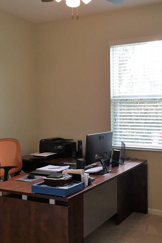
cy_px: 122
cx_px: 124
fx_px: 277
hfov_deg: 31.9
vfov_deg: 47.4
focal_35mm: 41
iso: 50
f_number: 2.2
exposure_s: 1/30
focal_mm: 4.15
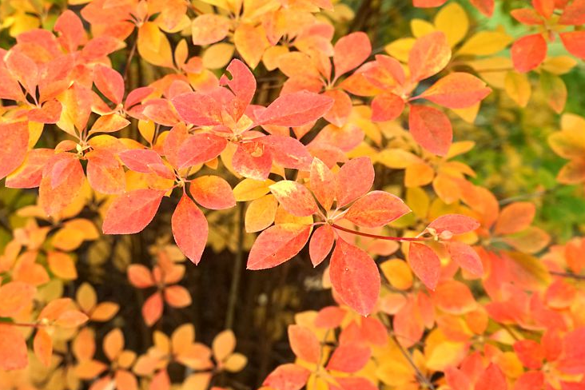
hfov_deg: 40.7
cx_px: 210
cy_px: 141
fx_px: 780
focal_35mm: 48
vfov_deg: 28.0
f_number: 4.5
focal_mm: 28
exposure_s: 1/1000
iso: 1250
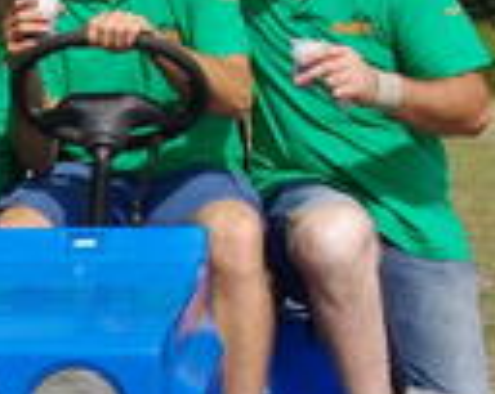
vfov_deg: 10.7
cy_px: 319
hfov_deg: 13.2
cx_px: -43
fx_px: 2092
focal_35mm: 143
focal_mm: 26
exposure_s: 1/250
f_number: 8
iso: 125
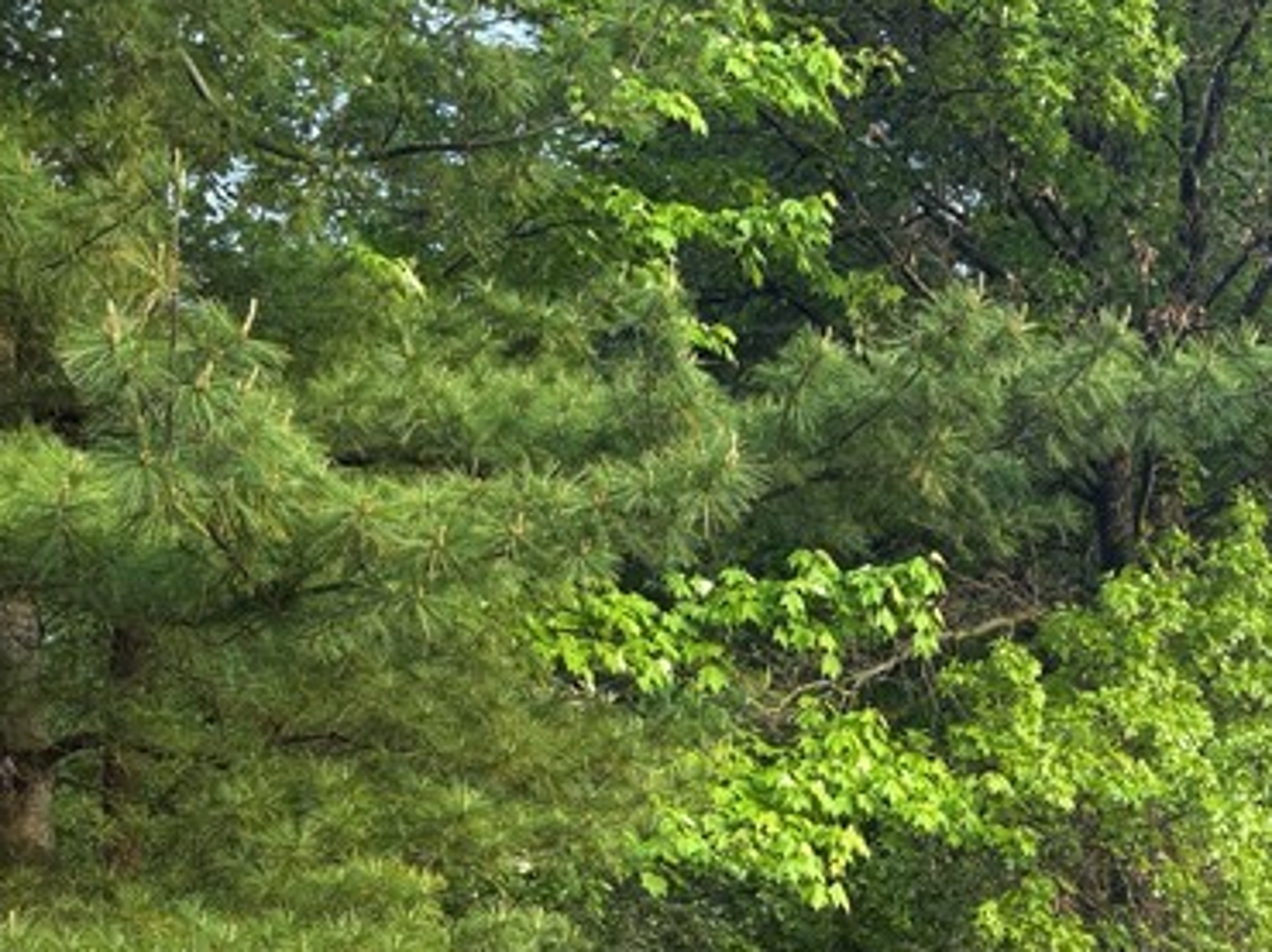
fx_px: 2644
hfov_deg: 26.5
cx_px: 1021
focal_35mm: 72
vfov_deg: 19.6
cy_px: 1021
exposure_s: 1/430
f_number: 1.6
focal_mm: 5.96
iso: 64
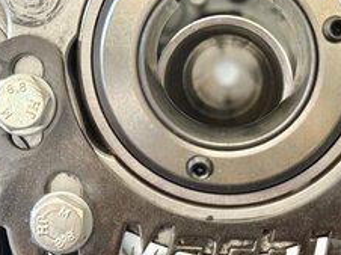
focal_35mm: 85
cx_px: 187
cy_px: 107
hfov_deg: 23.0
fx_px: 836
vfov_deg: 17.3
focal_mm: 6.76
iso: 250
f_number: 1.78
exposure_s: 1/40
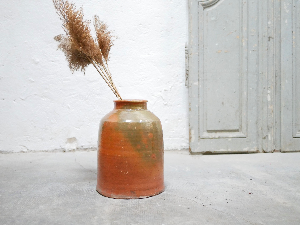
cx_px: 150
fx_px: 347
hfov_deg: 46.8
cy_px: 112
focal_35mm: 40
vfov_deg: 36.0
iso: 2500
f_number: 1.7
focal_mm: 20
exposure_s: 1/60
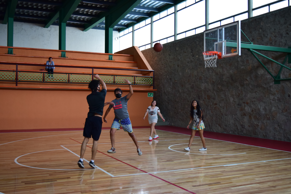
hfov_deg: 46.4
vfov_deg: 31.9
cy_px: 97
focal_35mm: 42
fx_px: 339
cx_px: 146
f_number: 4.5
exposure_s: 1/160
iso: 1100
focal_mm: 28
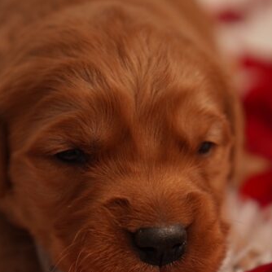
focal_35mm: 173
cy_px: 167
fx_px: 1538
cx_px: 88
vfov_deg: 10.1
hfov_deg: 10.1
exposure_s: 1/2000
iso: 50
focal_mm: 59
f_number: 3.2
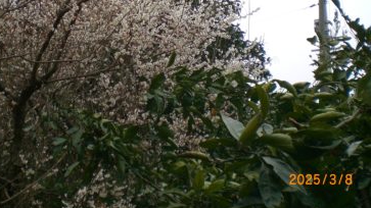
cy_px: 27
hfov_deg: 36.3
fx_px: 561
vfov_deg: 20.7
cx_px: 128
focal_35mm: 57
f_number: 3.1
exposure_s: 1/250
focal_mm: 6.3
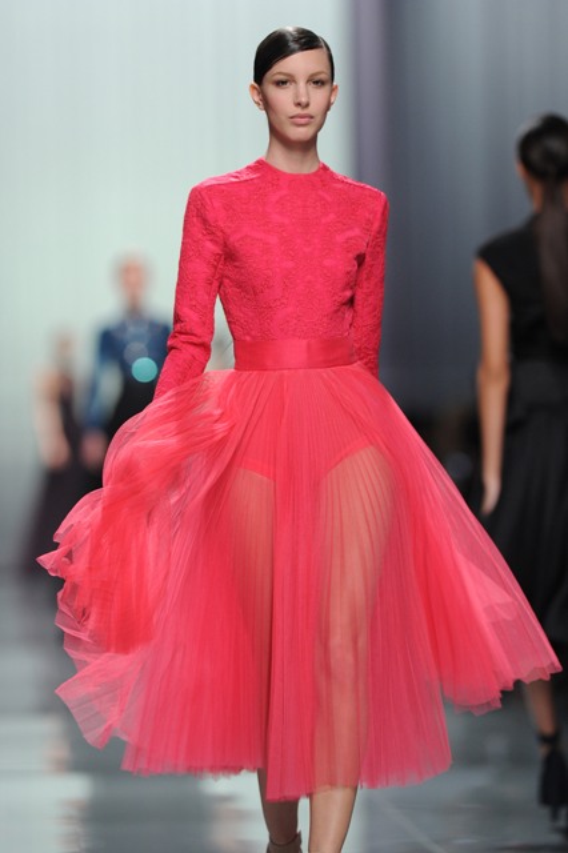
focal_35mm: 300
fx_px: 7107
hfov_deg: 4.6
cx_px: 284
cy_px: 426
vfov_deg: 6.9
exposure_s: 1/500
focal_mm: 300
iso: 2000
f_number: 4
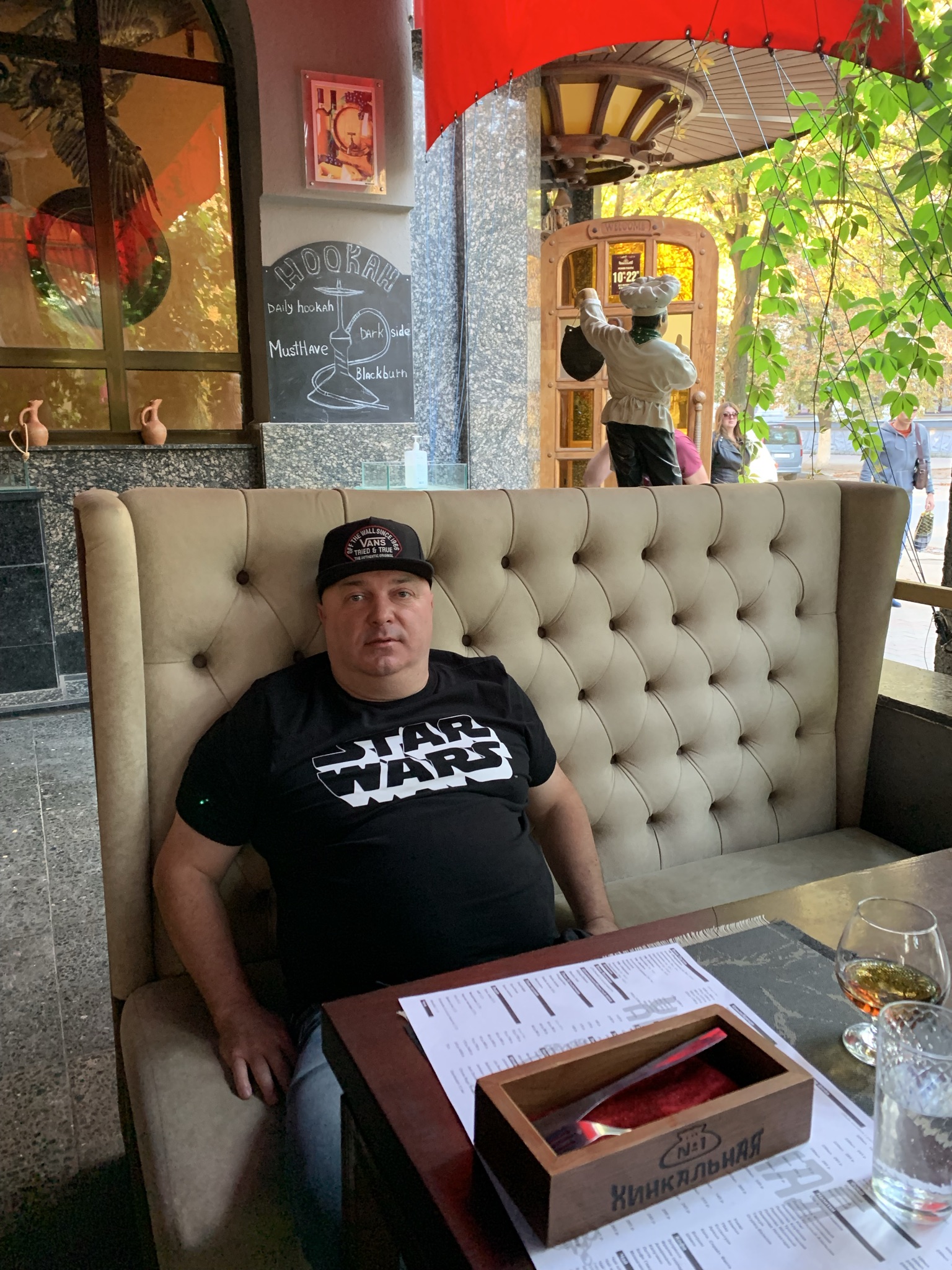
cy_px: 635
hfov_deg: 53.1
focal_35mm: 26
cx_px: 476
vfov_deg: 67.3
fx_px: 953
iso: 320
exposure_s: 1/60
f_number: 1.8
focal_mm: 4.25
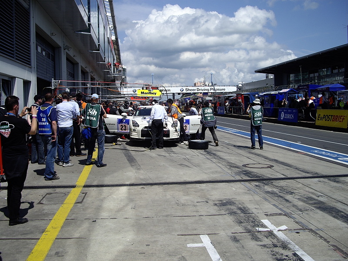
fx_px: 382
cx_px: 174
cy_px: 130
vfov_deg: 37.7
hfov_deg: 49.0
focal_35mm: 38
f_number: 5.6
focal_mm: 7.9
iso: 50
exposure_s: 1/500
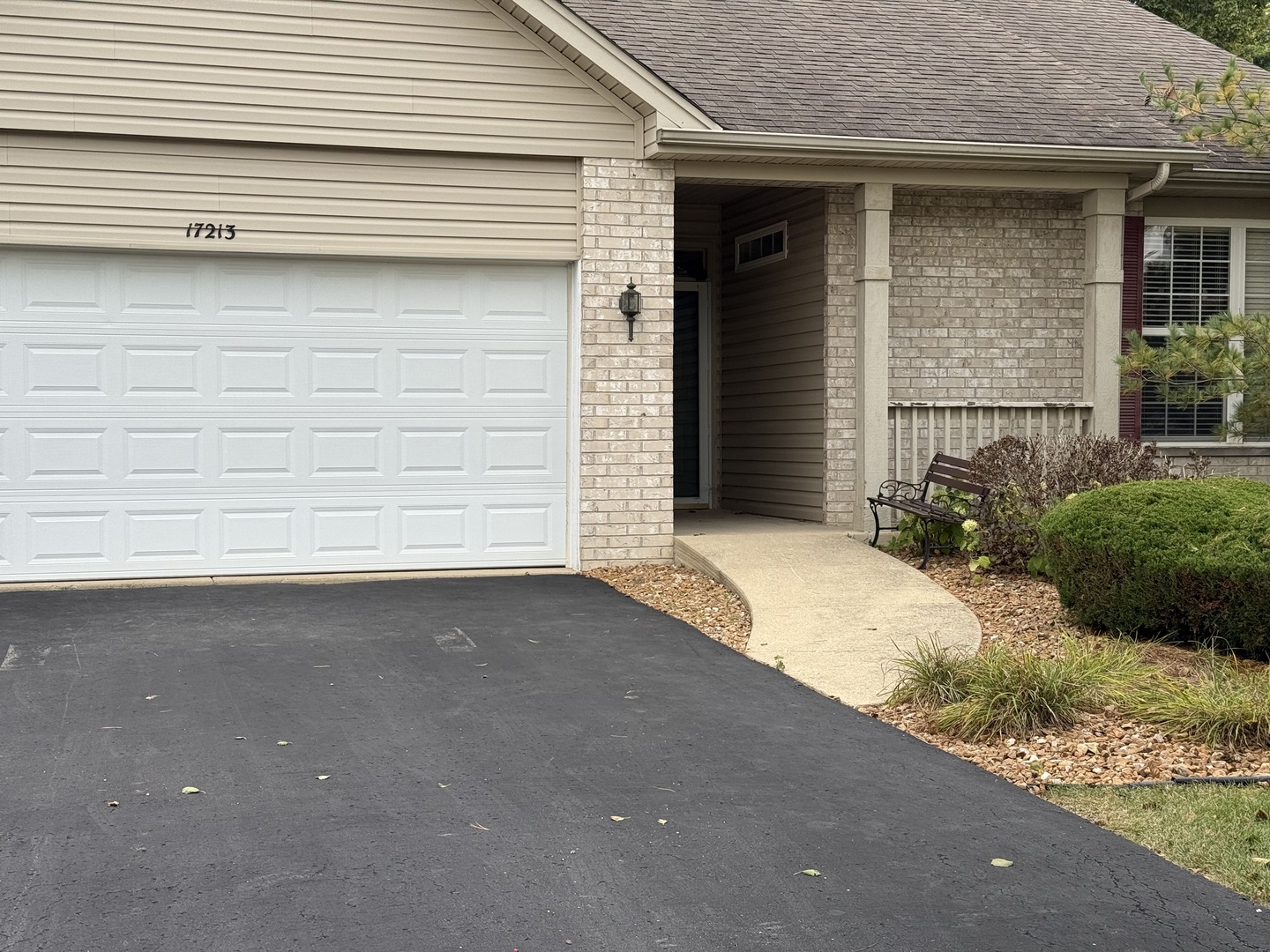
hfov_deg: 39.7
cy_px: 476
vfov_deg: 30.3
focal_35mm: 48
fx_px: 1761
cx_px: 635
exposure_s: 1/499
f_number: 1.78
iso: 64
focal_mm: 6.76
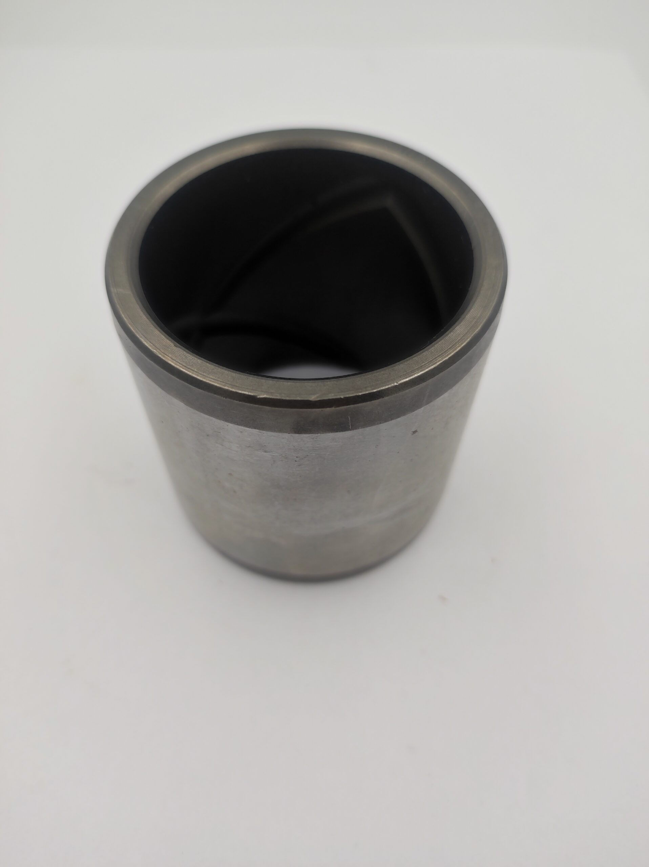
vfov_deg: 69.4
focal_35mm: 25
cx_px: 324
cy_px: 434
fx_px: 626
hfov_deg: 54.8
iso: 50
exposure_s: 1/148
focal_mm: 4.7
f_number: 1.79
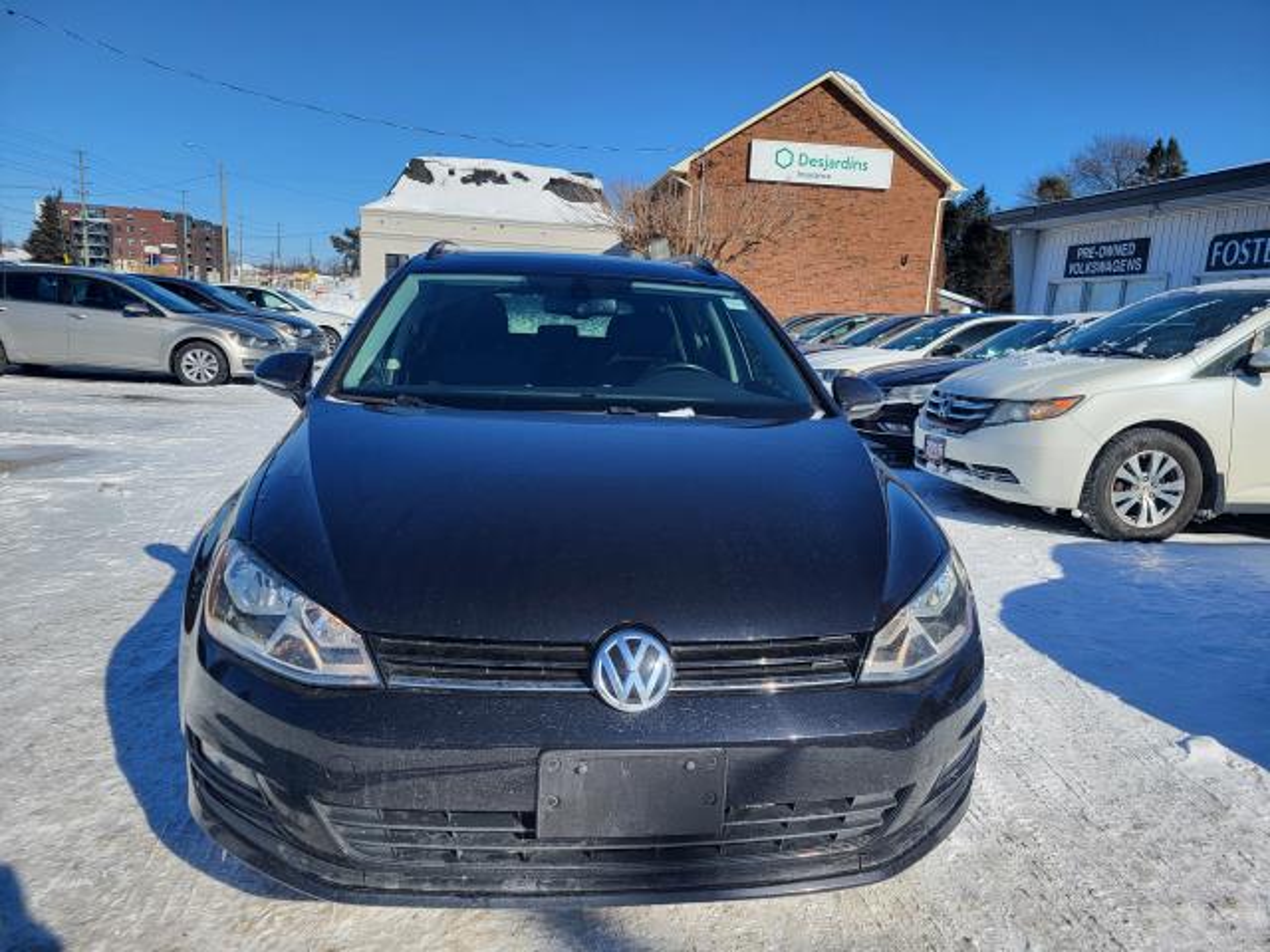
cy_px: 476
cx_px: 635
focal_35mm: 26
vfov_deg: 53.1
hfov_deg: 67.3
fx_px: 954
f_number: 1.8
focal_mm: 5.4
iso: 40
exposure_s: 1/2775
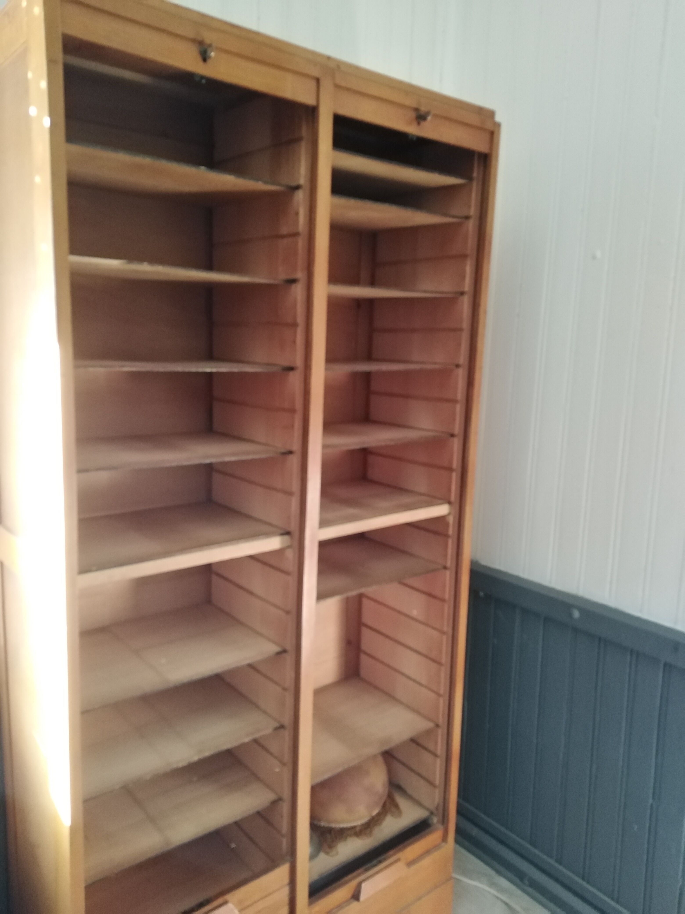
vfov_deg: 67.3
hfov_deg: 53.1
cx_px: 342
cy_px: 457
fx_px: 686
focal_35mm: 26
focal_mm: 3.59
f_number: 1.8
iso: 409
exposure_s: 1/20
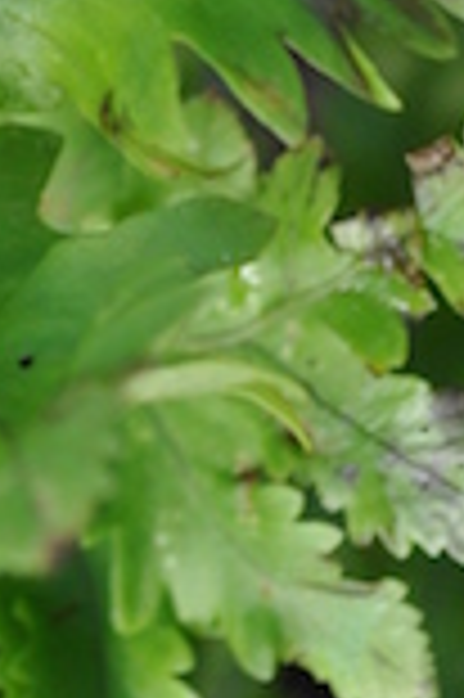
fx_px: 4999
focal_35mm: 258
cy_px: -329
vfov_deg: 7.8
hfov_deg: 5.3
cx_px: -234
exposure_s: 1/80
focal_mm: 26
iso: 400
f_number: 4.5
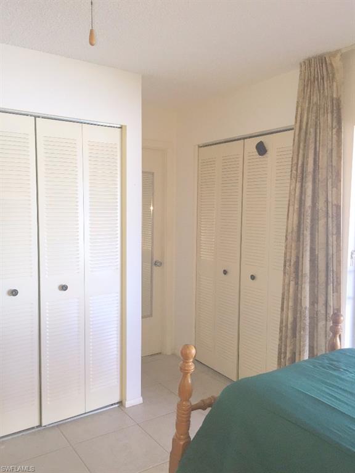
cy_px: 236
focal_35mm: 29
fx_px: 397
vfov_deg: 61.7
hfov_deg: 48.2
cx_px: 178
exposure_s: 1/30
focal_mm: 4.15
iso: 100
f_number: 2.2
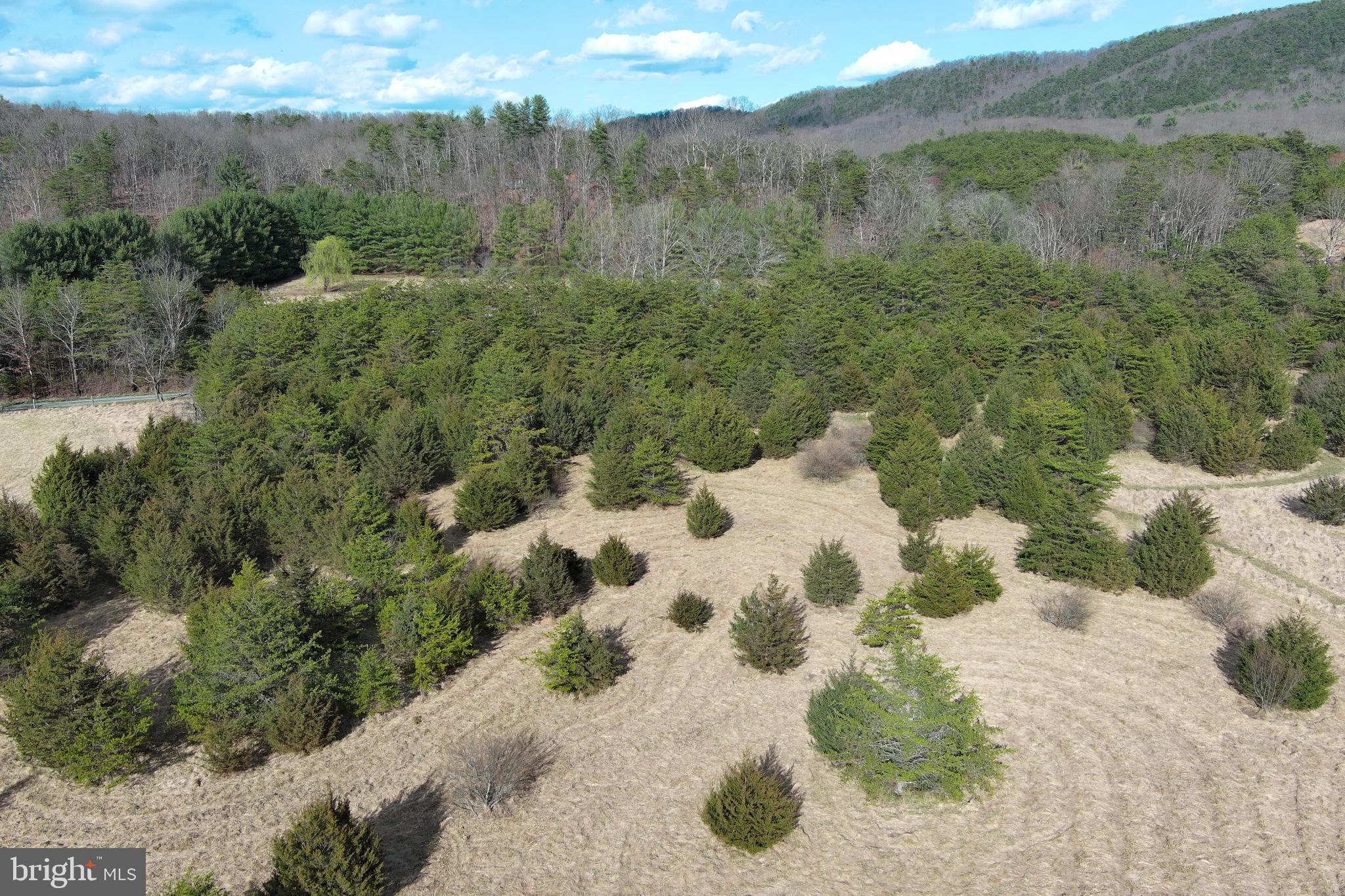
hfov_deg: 63.7
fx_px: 1083
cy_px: 448
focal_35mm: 29
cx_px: 672
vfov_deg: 45.0
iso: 100
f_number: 2.8
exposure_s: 1/955
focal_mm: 10.57
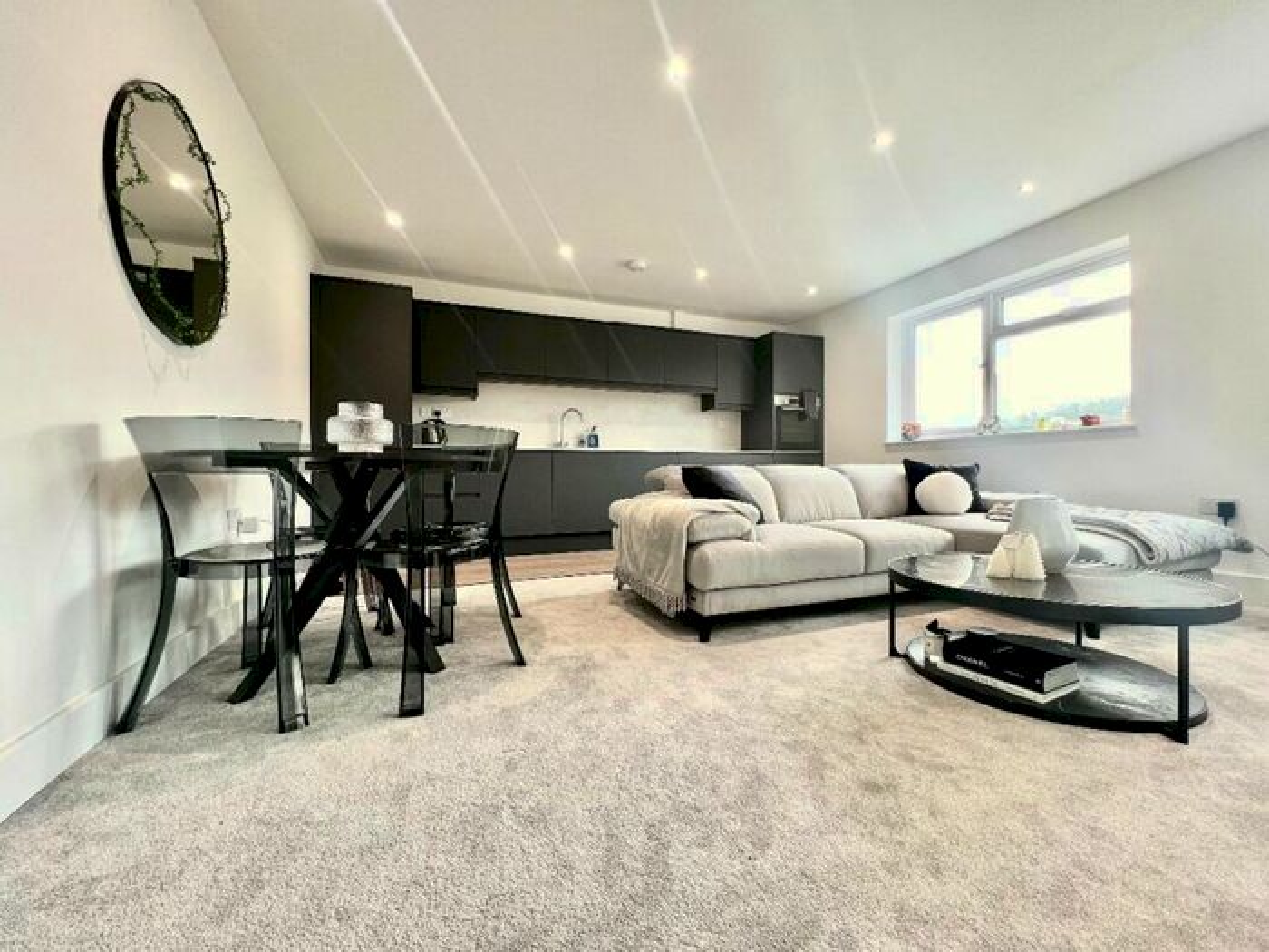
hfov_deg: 106.2
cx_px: 634
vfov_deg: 89.9
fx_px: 477
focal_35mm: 13
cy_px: 476
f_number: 1.8
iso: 200
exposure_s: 1/100
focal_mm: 1.57
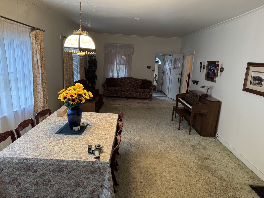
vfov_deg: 56.8
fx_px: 183
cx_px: 132
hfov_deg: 71.6
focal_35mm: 24
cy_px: 99
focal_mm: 6.76
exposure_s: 1/60
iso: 500
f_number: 1.78
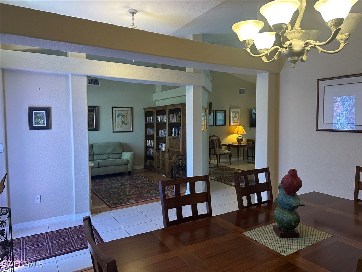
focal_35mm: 24
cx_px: 181
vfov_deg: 56.8
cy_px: 136
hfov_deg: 71.6
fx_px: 251
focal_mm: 6.86
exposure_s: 1/120
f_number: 1.78
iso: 200
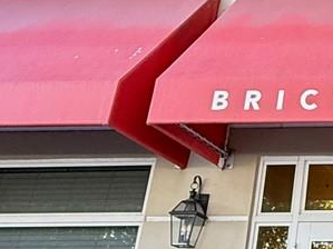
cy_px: -51
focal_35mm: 75
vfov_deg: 18.6
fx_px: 721
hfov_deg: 22.8
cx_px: 448
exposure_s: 1/99
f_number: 2.2
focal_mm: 2.22
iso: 320
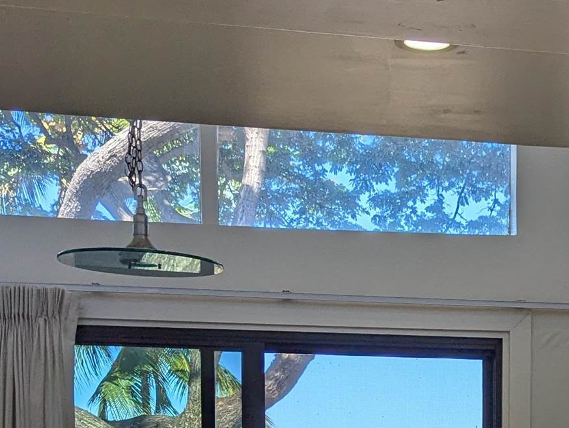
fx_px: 1383
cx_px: 548
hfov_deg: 22.5
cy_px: 596
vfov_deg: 16.4
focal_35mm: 84
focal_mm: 6.81
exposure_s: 1/658
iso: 44
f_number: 1.85
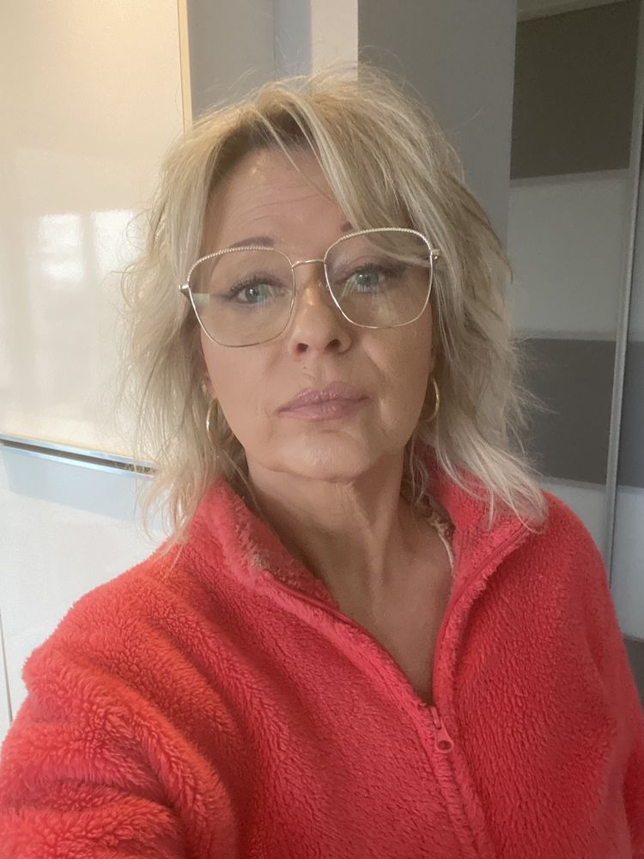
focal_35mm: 30
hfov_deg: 46.8
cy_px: 430
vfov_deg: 60.0
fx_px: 744
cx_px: 322
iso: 400
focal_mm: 2.71
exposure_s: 1/40
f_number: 2.2
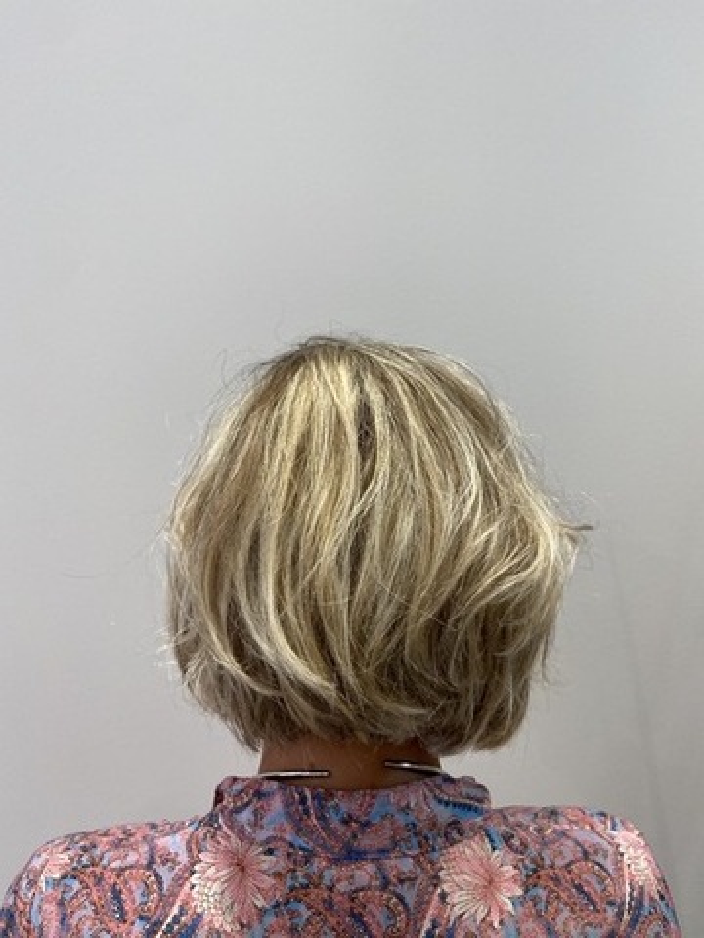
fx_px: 705
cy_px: 469
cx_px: 352
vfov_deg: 67.3
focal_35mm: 26
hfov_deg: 53.1
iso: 80
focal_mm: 4.25
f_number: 1.8
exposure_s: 1/100
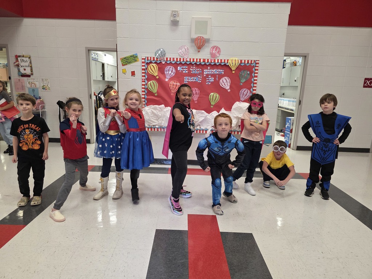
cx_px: 186
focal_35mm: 23
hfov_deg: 73.9
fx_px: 247
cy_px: 140
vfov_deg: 58.9
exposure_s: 1/120
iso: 400
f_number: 1.7
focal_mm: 6.3
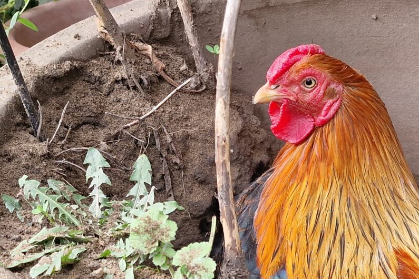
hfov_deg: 26.1
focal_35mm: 77
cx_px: 303
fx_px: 896
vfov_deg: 17.1
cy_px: 315
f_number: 1.8
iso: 50
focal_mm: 6.4
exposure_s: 1/235
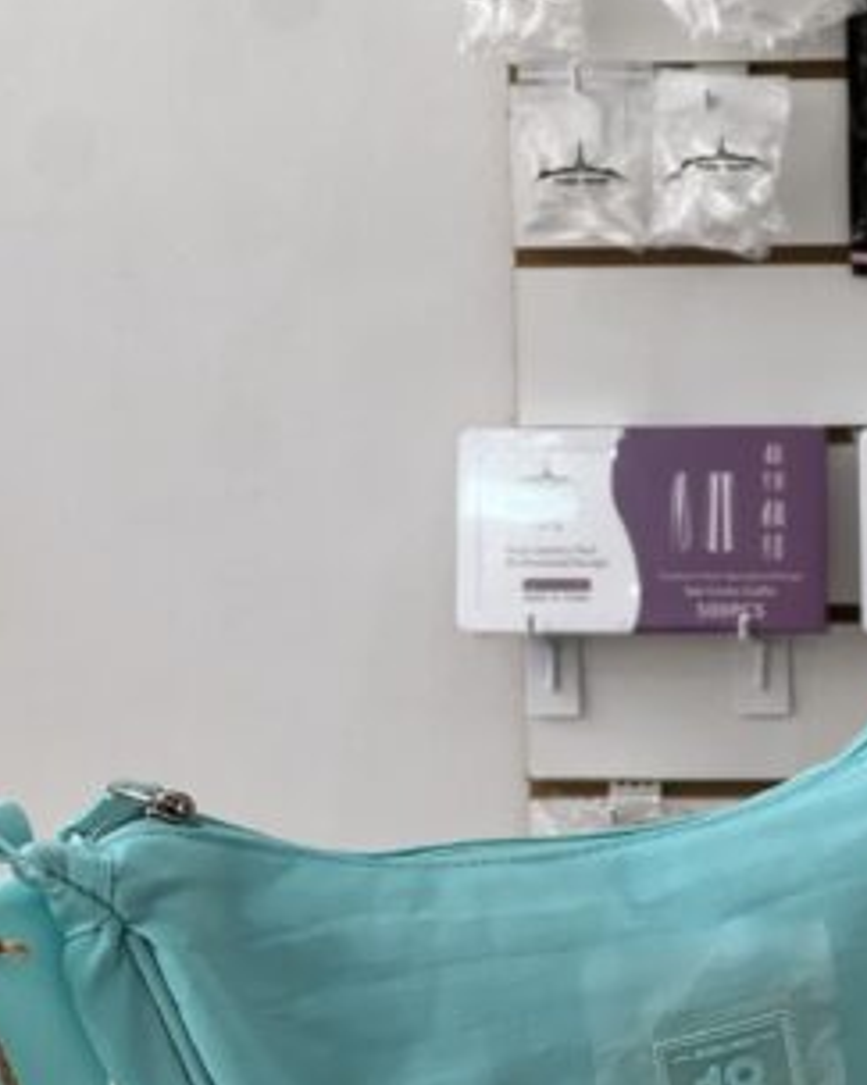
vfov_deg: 14.6
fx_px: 4236
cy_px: 762
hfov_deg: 11.7
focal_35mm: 132
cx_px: 596
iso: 160
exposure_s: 1/121
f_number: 2.8
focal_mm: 9
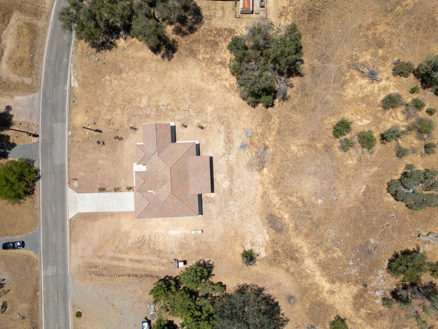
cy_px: 164
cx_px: 219
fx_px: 304
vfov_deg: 56.8
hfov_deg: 71.6
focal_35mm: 24
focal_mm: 6.72
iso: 100
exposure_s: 1/3000
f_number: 1.7
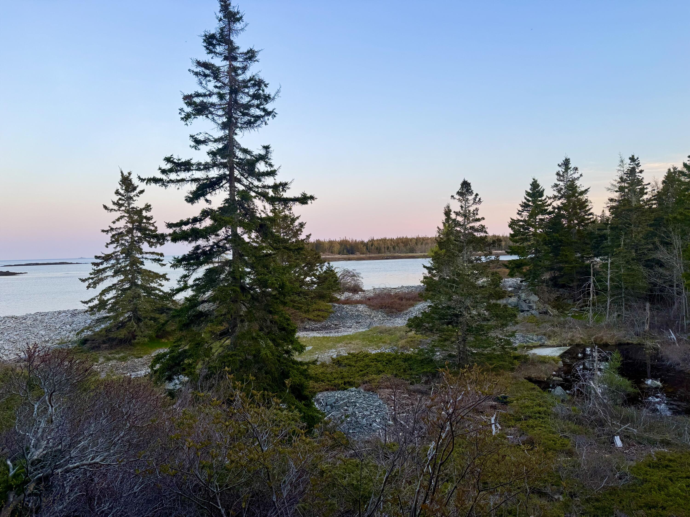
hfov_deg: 71.6
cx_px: 345
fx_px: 478
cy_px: 258
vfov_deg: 56.8
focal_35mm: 24
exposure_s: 1/257
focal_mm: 6.76
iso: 64
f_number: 1.78
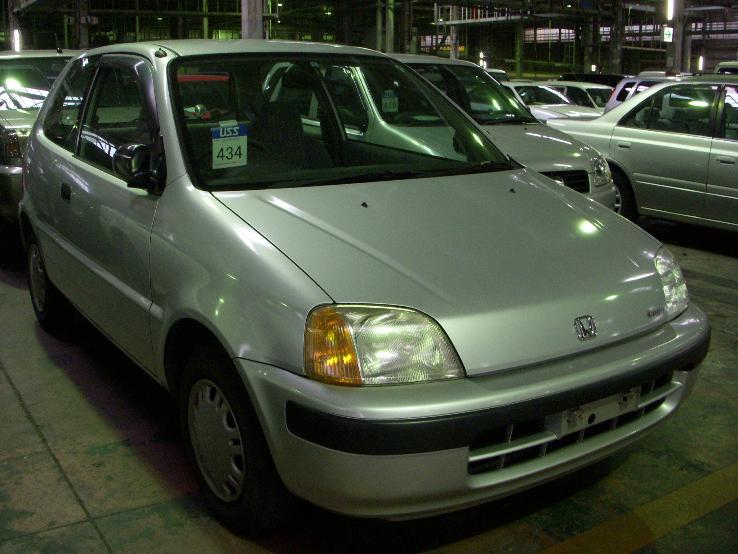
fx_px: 810
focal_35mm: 38
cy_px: 277
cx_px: 369
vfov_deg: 37.7
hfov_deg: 49.0
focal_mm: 6.3
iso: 200
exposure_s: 1/10
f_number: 3.3
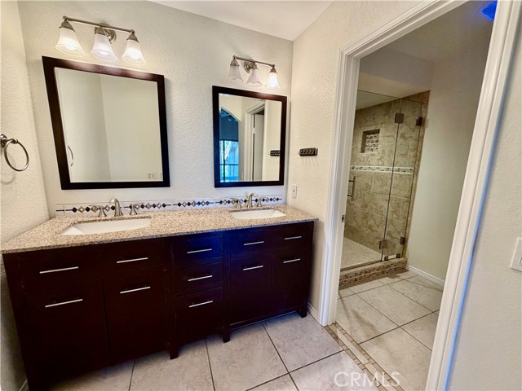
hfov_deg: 102.1
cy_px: 196
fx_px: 211
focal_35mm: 14
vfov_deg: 85.7
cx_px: 261
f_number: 2.2
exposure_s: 1/120
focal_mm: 2.22
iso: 250
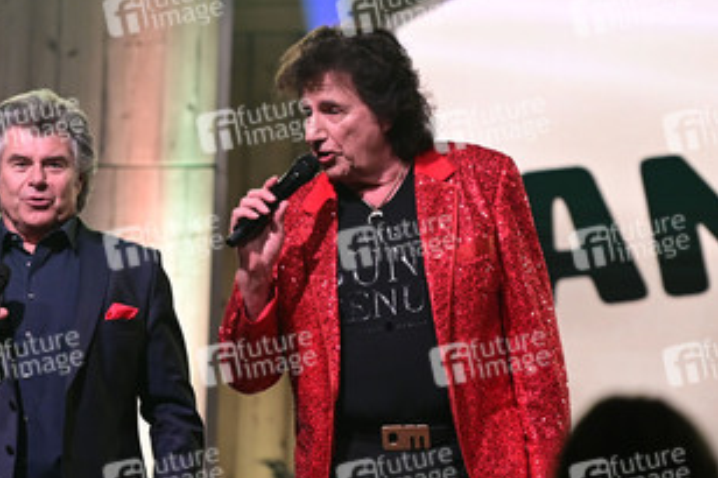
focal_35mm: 227
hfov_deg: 9.1
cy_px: 301
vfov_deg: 6.0
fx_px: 4525
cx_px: 195
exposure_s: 1/400
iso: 2200
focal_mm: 155
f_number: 2.8
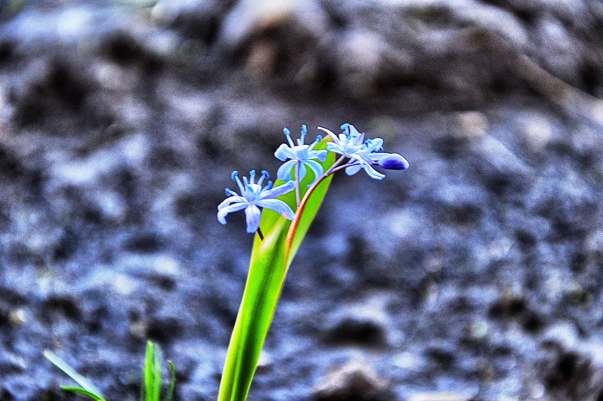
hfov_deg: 13.1
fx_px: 2636
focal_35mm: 158
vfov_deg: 8.7
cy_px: 200
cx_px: 302
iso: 1250
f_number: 5.6
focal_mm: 105
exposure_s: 1/125
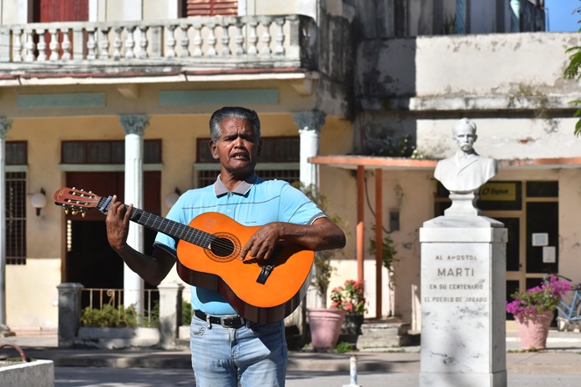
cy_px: 194
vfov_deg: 10.2
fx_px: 2179
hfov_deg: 15.2
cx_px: 290
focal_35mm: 135
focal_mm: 90
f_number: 8
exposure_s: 1/1000
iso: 200
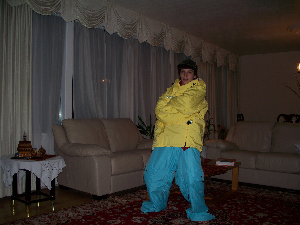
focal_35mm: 36
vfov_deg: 39.7
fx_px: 312
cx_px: 150
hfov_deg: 51.4
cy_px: 112
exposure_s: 1/60
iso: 64
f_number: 2.8
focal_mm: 7.54
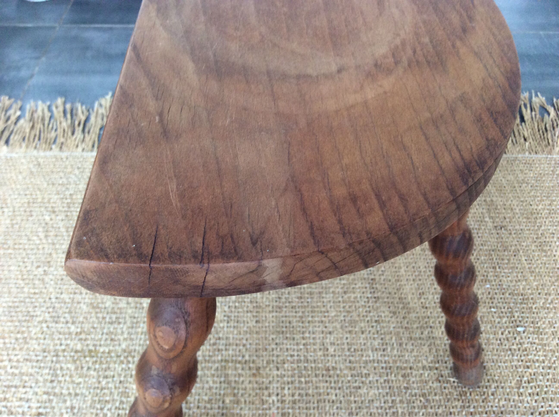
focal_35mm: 32
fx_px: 516
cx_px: 280
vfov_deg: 44.1
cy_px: 208
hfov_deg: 56.9
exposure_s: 1/25
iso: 125
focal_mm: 3.3
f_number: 2.4
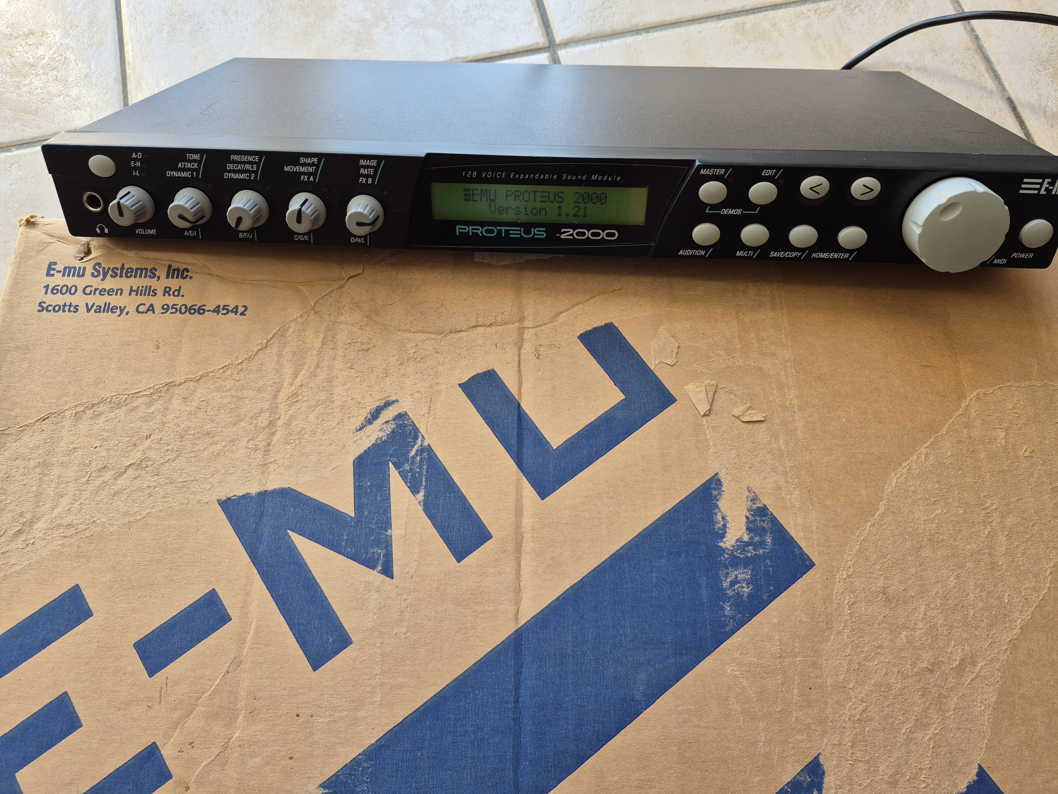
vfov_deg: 58.9
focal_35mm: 23
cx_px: 529
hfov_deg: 73.9
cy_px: 397
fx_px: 703
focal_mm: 5.4
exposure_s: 1/180
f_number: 1.8
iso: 100
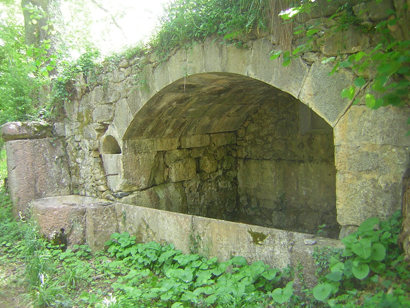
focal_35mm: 36
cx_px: 205
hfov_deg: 51.4
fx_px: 426
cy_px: 154
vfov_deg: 39.7
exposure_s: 1/17.9
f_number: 2.6
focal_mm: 4.7
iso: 50
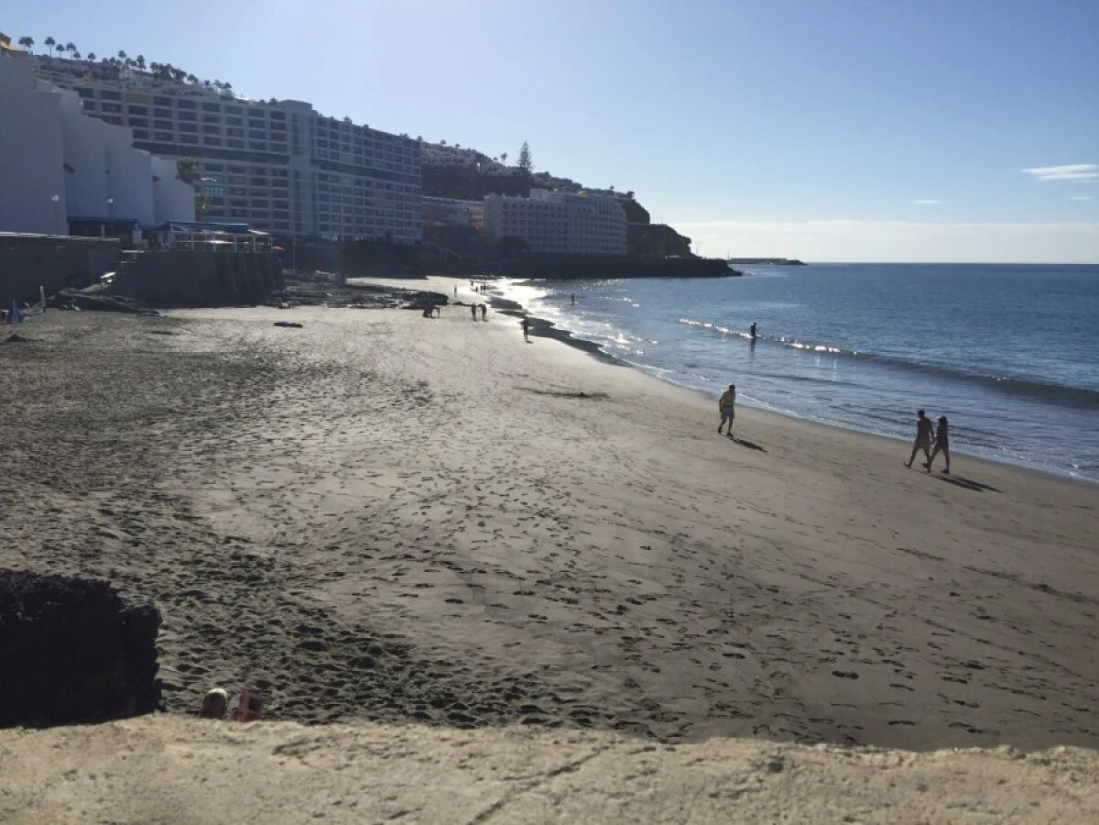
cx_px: 550
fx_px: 921
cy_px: 412
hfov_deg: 61.7
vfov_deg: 48.2
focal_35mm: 29
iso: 32
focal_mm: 4.15
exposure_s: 1/6623
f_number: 2.2
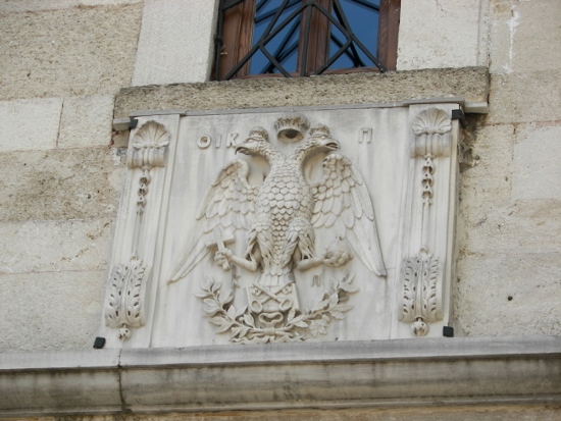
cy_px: 210
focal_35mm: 125
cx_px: 280
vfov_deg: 11.9
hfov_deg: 15.8
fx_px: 2027
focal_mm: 20.7
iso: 50
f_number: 3.2
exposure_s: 1/250
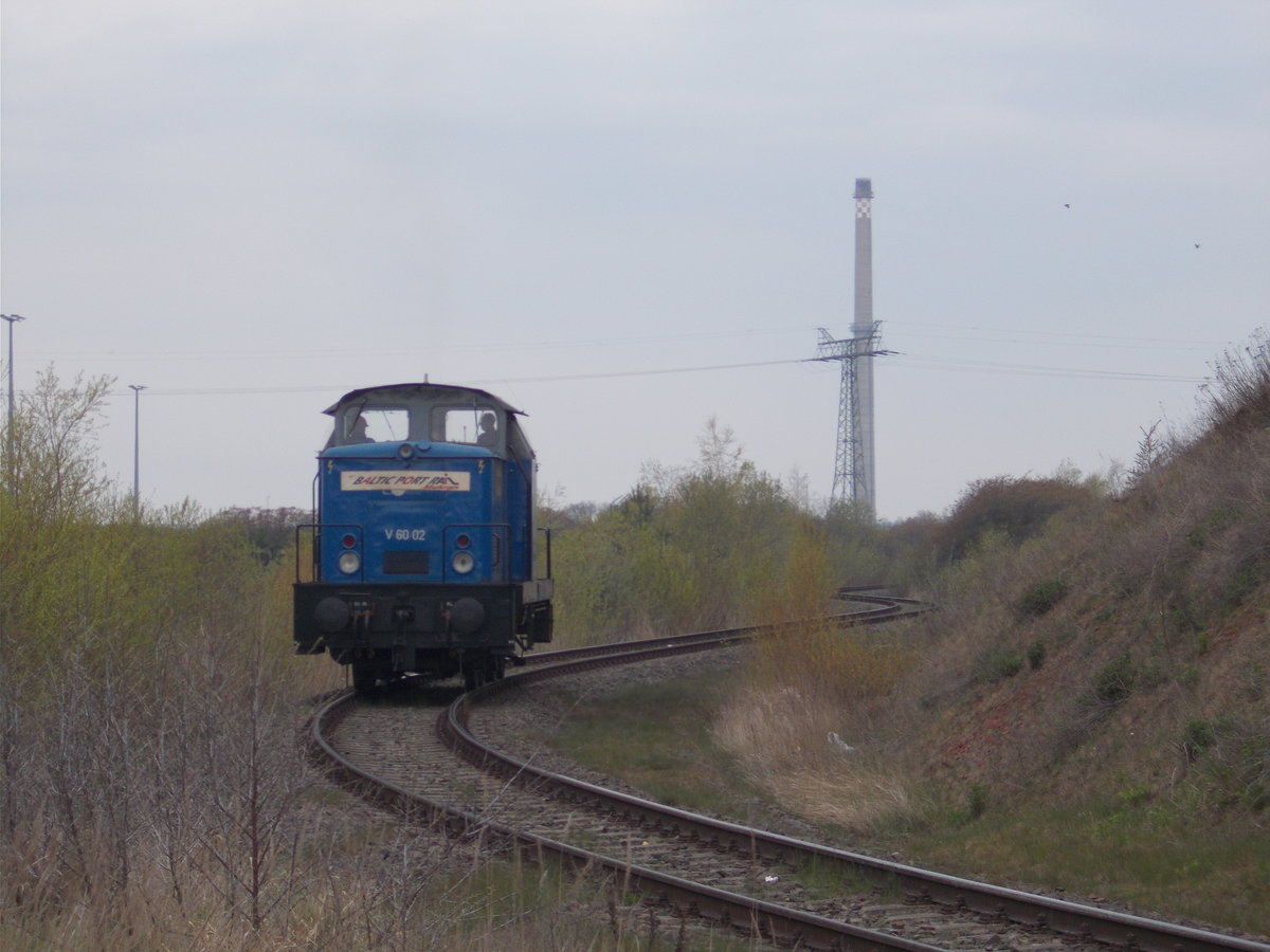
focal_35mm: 130
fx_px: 4769
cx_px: 635
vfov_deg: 11.4
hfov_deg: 15.2
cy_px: 476
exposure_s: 1/125
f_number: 6.5
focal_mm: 23
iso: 80
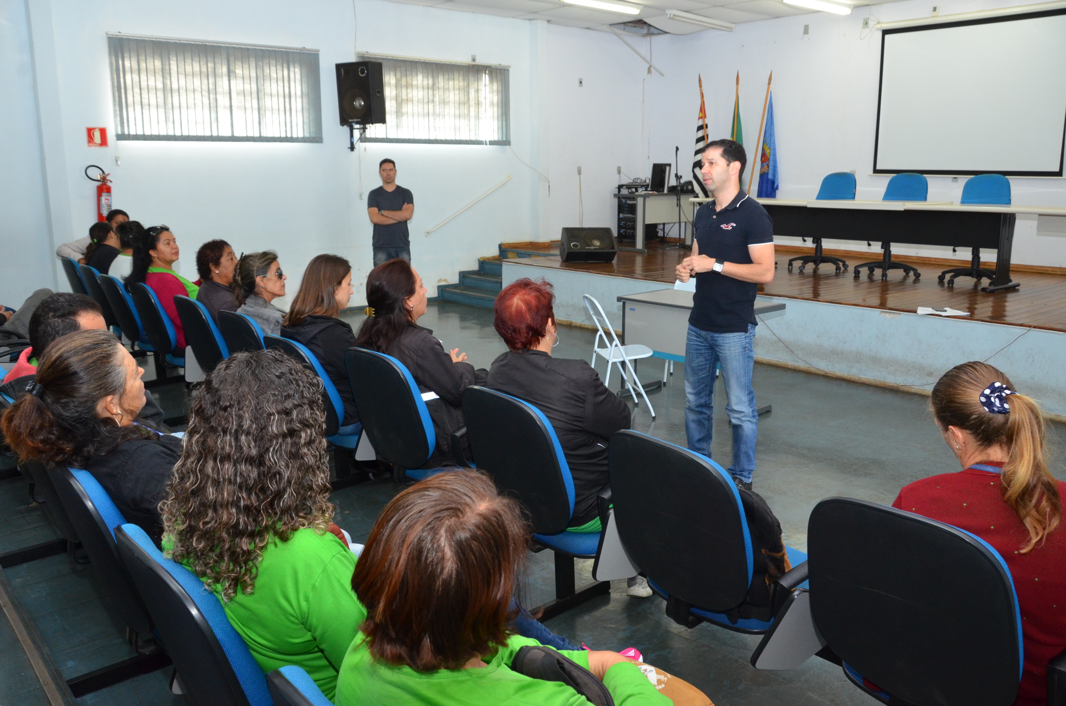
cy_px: 353
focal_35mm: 32
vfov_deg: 41.5
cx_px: 533
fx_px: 931
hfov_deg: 59.6
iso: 1250
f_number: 8
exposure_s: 1/60
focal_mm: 21
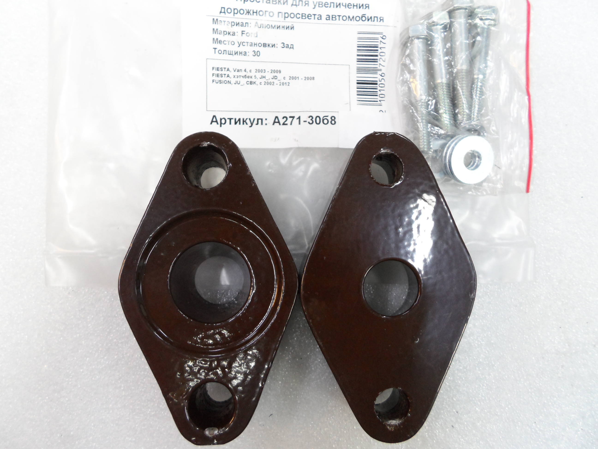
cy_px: 224
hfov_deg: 69.4
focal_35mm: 25
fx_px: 432
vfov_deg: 54.9
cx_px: 299
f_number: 2.5
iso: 240
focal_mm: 4.5
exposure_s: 1/30
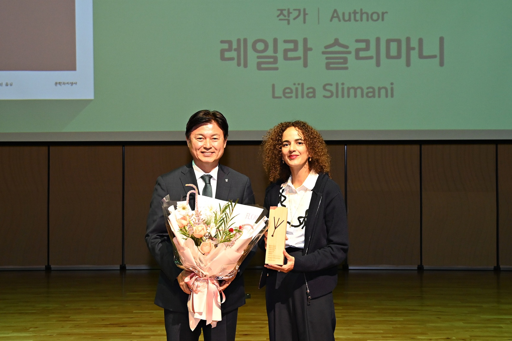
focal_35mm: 48
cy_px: 170
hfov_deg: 41.1
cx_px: 256
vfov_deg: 28.1
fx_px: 683
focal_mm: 48
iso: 3200
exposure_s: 1/200
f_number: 6.3
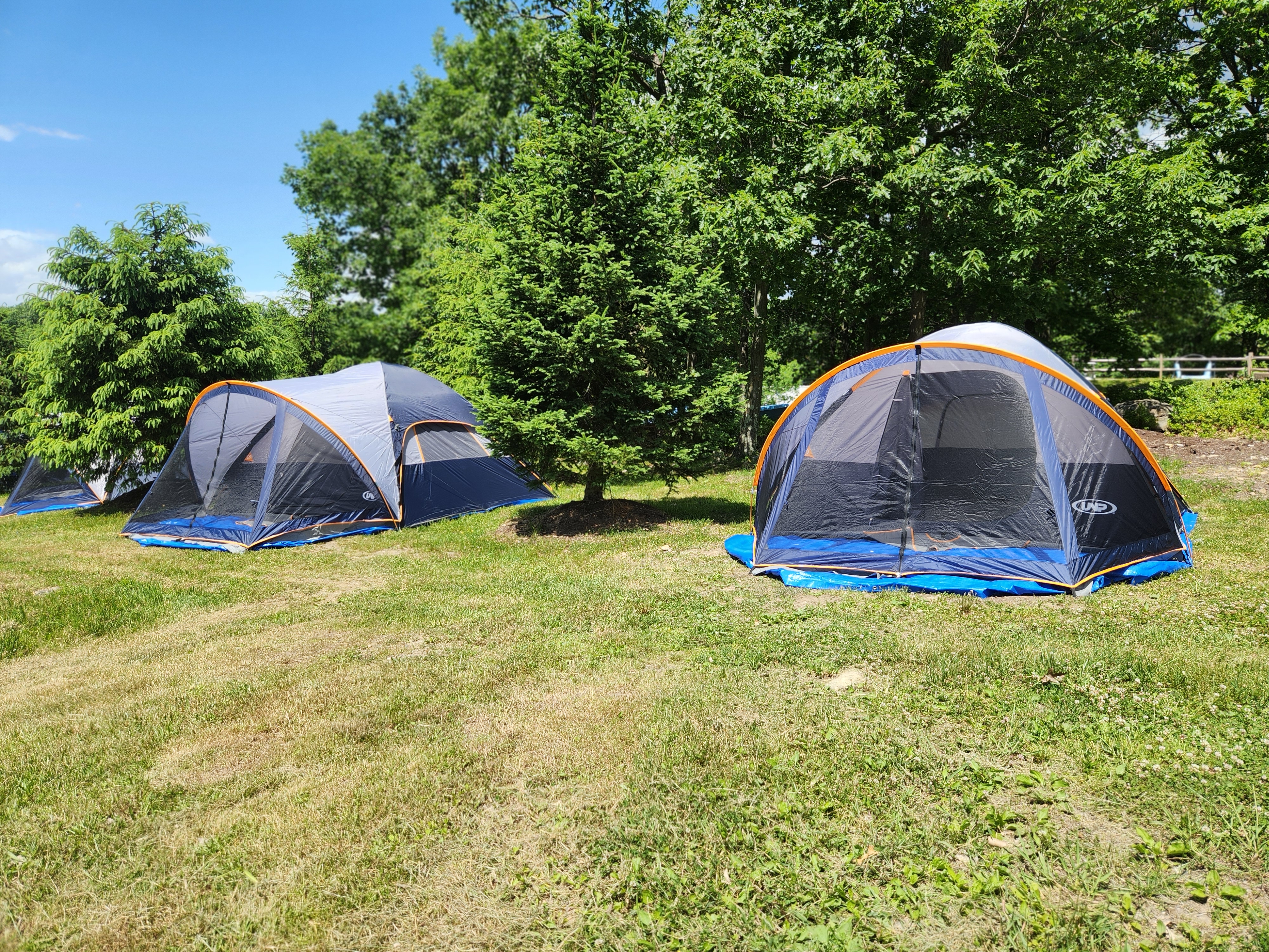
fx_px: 843
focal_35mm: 23
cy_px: 476
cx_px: 634
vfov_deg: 58.9
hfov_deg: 73.9
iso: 20
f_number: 1.8
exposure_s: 1/1050
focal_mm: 5.4
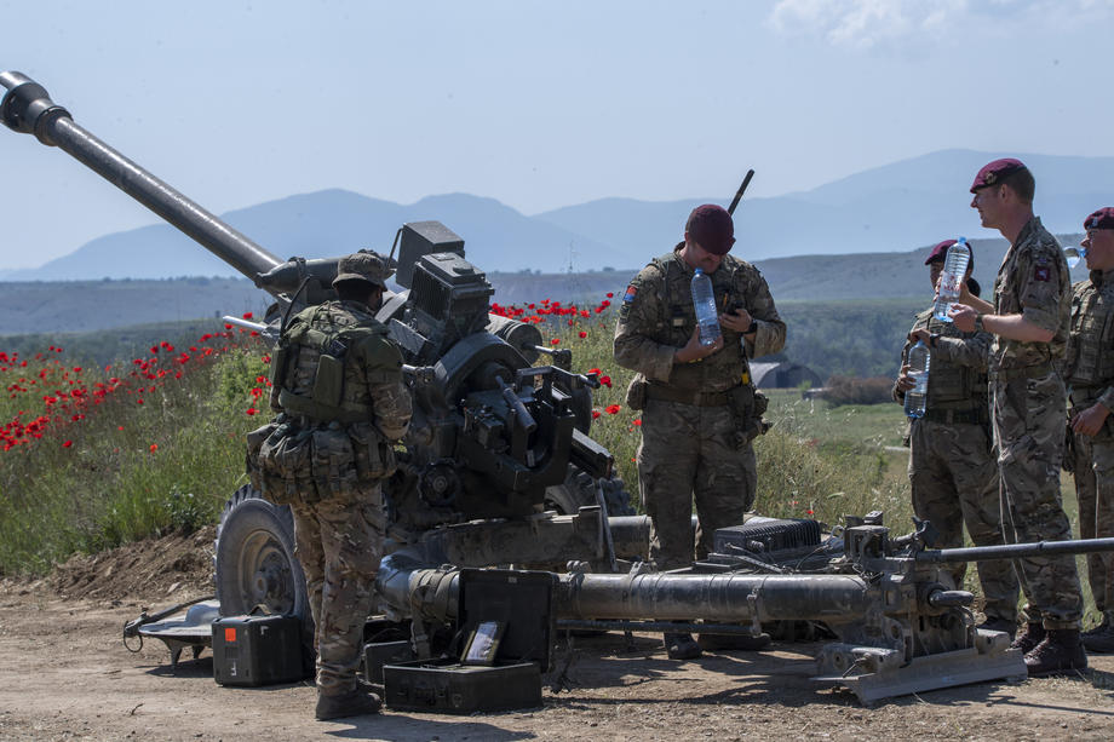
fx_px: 4641
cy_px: 371
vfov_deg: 9.1
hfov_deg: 13.7
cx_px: 557
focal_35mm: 150
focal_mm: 150
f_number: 11
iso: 400
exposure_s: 1/640
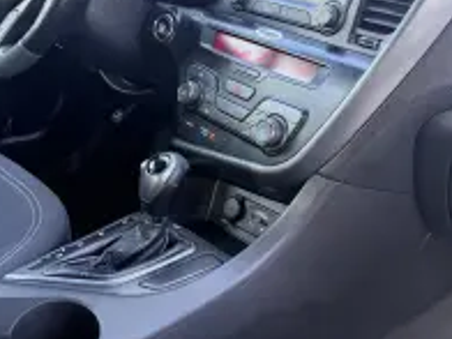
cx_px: 205
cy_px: 138
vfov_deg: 32.8
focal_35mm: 44
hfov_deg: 42.9
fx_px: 575
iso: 200
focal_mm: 6.76
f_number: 1.78
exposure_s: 1/121
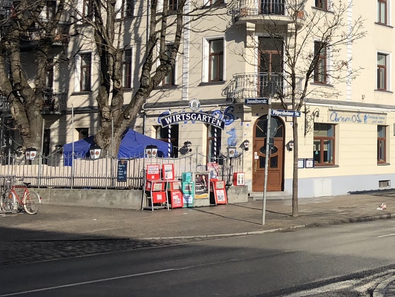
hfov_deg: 26.6
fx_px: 753
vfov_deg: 22.1
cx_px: 455
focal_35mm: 66
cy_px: 83
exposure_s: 1/3003
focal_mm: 3.99
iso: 25
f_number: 1.8
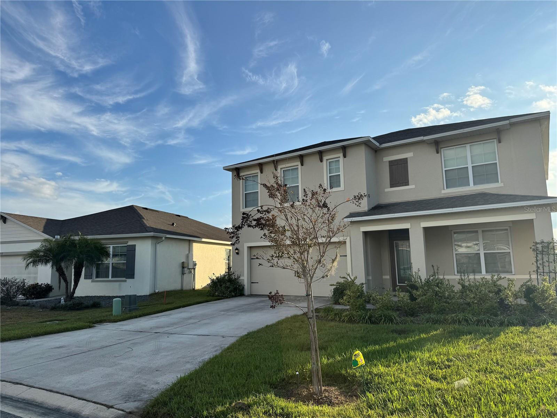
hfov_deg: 71.6
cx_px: 278
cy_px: 209
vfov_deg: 56.8
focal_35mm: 24
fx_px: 386
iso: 80
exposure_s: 1/4608
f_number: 1.78
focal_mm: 6.76
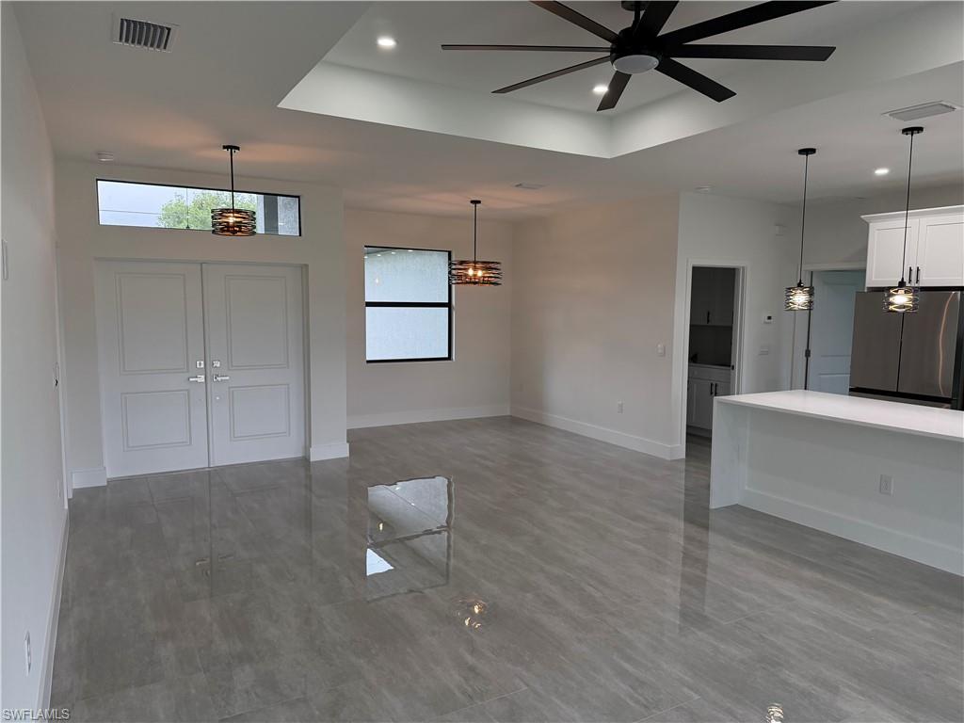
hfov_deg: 71.6
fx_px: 668
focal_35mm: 24
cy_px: 362
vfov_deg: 56.8
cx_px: 482
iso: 200
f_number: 1.78
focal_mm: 6.76
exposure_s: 1/219
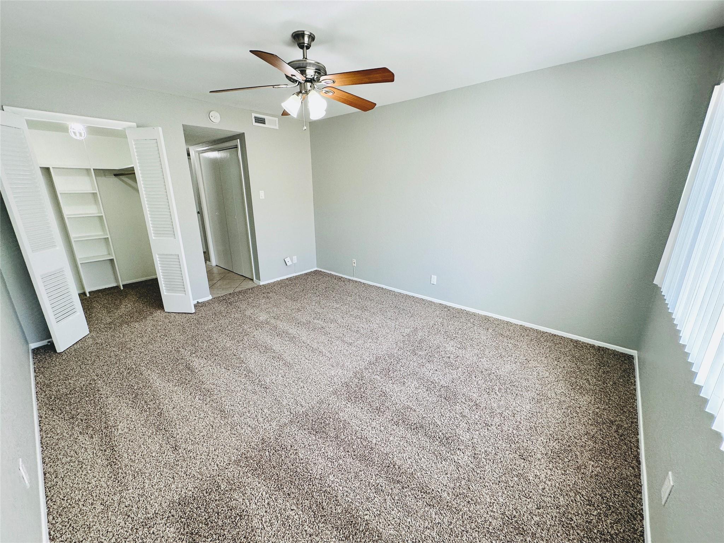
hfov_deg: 102.1
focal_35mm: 14
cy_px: 272
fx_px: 293
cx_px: 362
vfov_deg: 85.7
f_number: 2.2
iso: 125
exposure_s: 1/120
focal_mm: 2.22
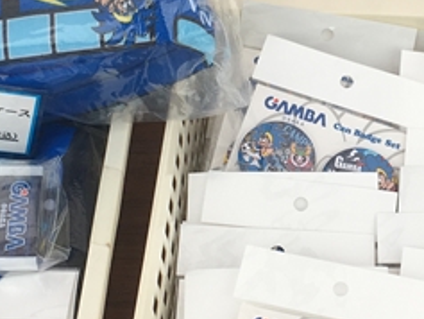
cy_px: 138
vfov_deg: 15.1
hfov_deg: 19.7
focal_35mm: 98
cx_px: 370
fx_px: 1201
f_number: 2.2
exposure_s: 1/270
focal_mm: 4.15
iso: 25
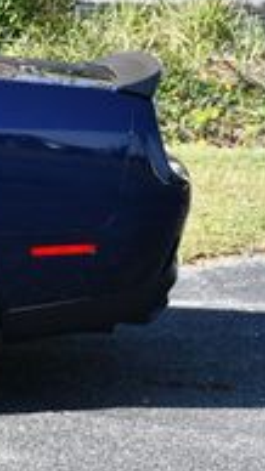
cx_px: -503
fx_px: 2163
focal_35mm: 173
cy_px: -12
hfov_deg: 6.5
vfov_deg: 12.3
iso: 200
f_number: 8
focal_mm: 25
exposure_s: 1/250
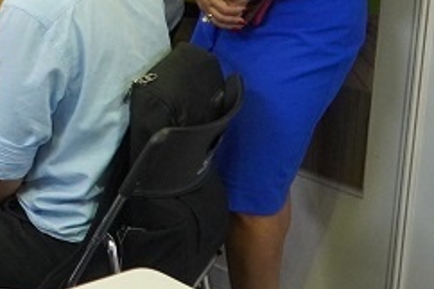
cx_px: -201
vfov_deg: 13.8
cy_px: 2
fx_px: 1175
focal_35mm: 98
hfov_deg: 18.7
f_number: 4
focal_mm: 21
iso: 4000
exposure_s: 1/160
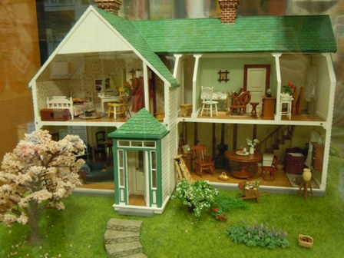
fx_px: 298
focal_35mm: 30
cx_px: 172
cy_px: 129
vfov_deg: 46.8
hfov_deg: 60.0
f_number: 3.5
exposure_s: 1/40
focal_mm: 5.4
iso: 400
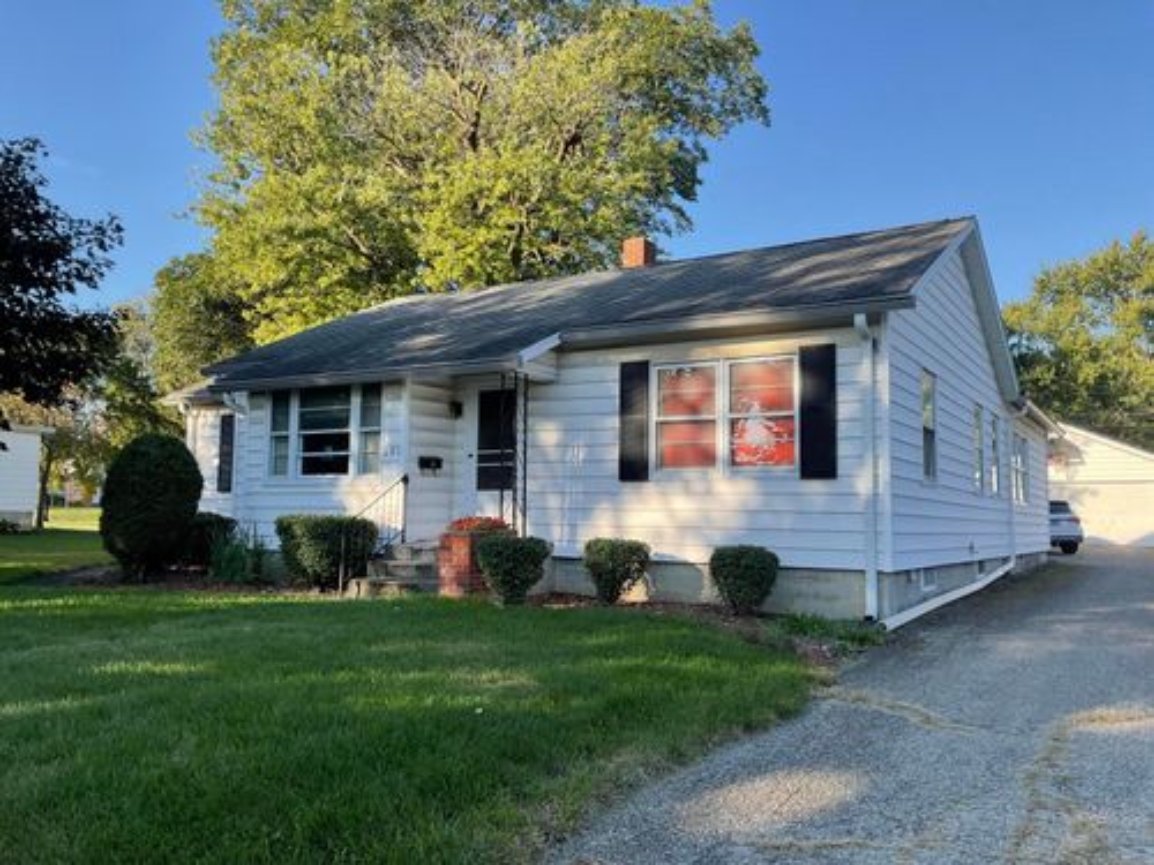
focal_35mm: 29
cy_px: 432
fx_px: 967
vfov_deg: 48.2
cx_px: 577
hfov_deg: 61.7
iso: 16
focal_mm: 3
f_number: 1.8
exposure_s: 1/606
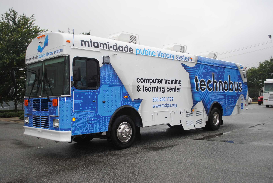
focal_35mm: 36
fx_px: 273
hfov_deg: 53.1
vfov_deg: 37.0
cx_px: 136
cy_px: 92
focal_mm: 24
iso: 100
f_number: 4
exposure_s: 1/160
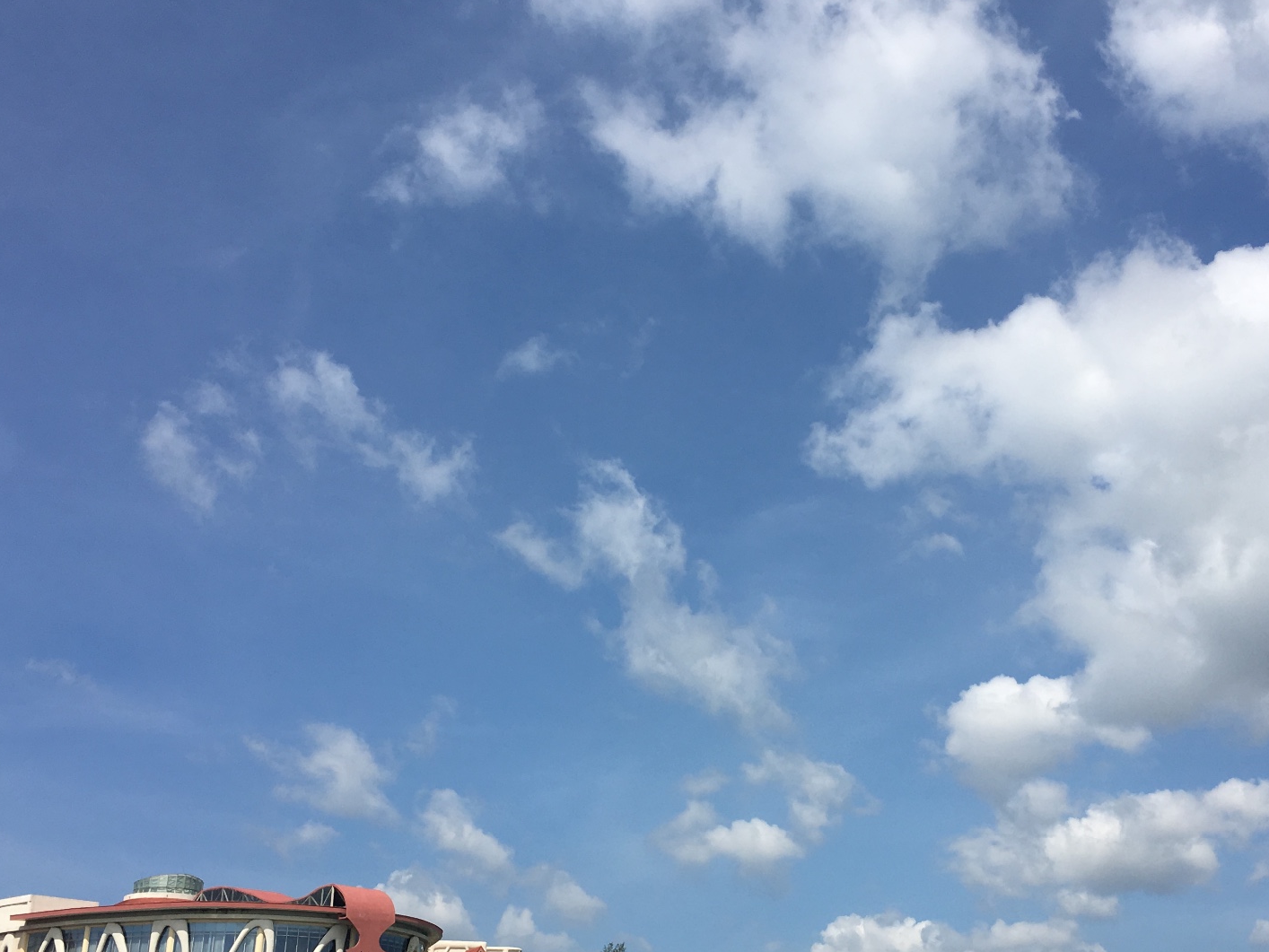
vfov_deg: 34.2
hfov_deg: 44.6
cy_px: 594
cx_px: 737
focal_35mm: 42
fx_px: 1540
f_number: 2.2
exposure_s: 1/2849
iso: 25
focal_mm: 4.15
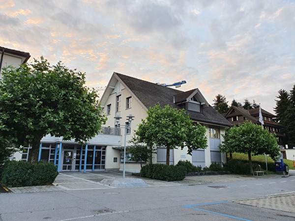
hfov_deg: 67.3
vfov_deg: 53.1
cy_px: 110
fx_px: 222
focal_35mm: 26
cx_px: 148
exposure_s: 1/100
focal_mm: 4.32
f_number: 2.4
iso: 50
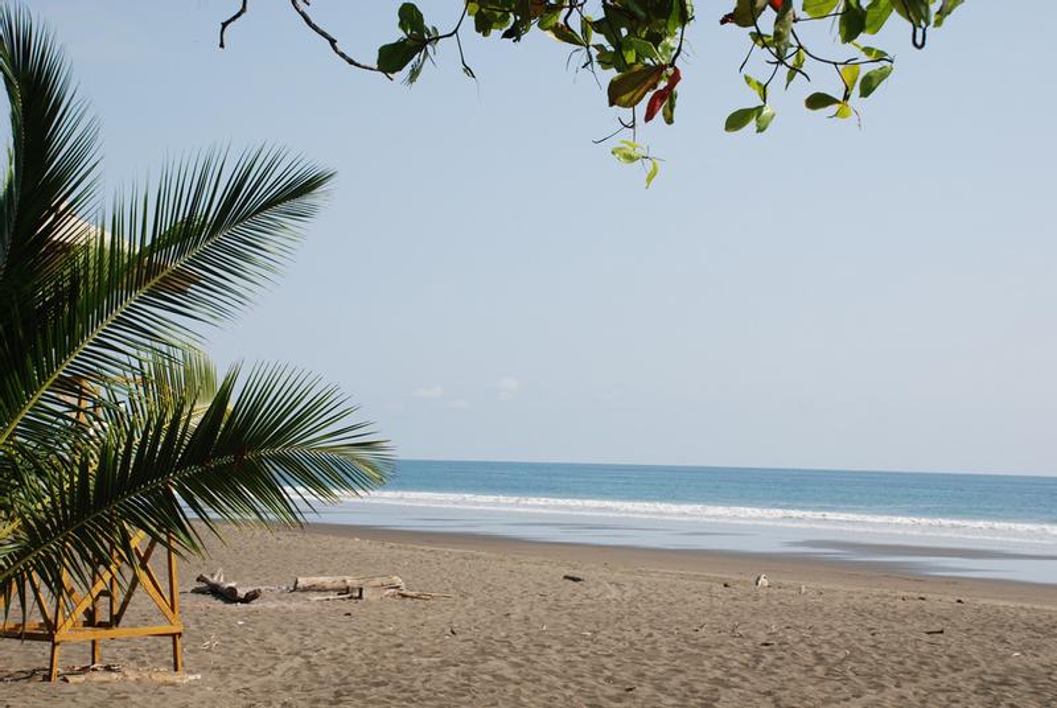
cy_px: 354
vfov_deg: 22.7
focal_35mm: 60
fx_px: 1764
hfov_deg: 33.4
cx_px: 528
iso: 100
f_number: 8
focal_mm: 40
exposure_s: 1/250
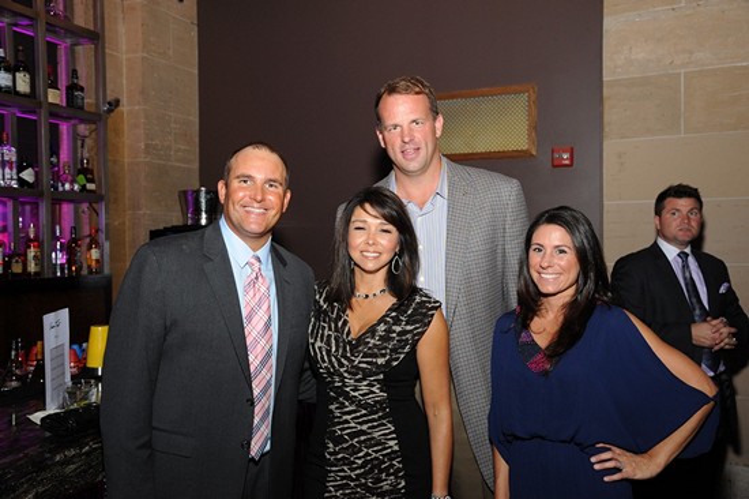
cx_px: 374
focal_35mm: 34
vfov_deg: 38.8
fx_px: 707
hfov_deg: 55.8
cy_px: 250
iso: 1250
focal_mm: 34
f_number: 6.3
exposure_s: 1/60
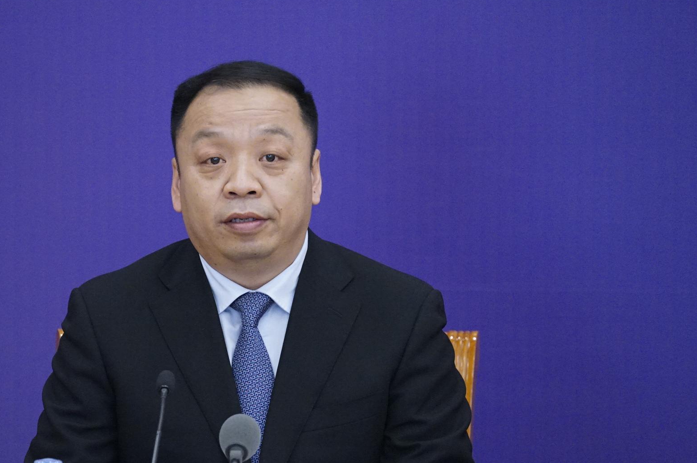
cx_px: 263
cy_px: 299
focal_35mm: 745
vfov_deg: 1.8
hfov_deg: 2.8
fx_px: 14413
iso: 6400
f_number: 6.3
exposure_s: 1/125
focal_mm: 565
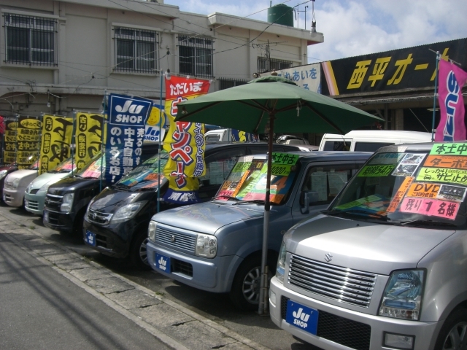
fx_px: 513
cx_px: 234
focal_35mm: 38
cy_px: 175
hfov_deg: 49.0
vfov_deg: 37.7
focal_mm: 6.2
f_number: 4.3
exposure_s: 1/1000
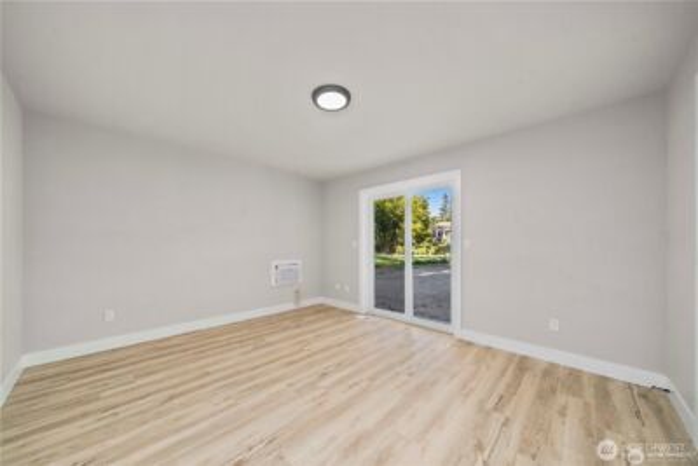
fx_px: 233
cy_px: 233
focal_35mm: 12
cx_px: 349
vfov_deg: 90.1
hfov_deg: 112.6
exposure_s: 1/60
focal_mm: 12
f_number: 8
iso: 125
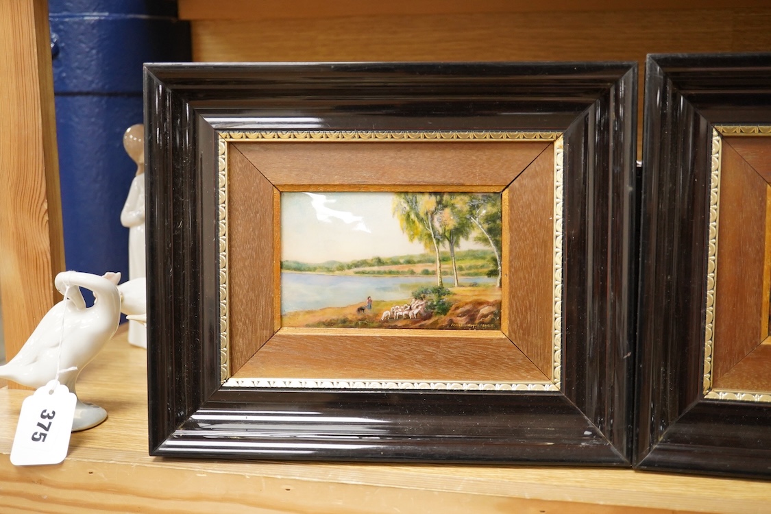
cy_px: 257
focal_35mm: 45
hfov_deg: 43.6
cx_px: 386
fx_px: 964
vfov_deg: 29.9
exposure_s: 1/200
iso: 2500
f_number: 4.5
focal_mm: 30
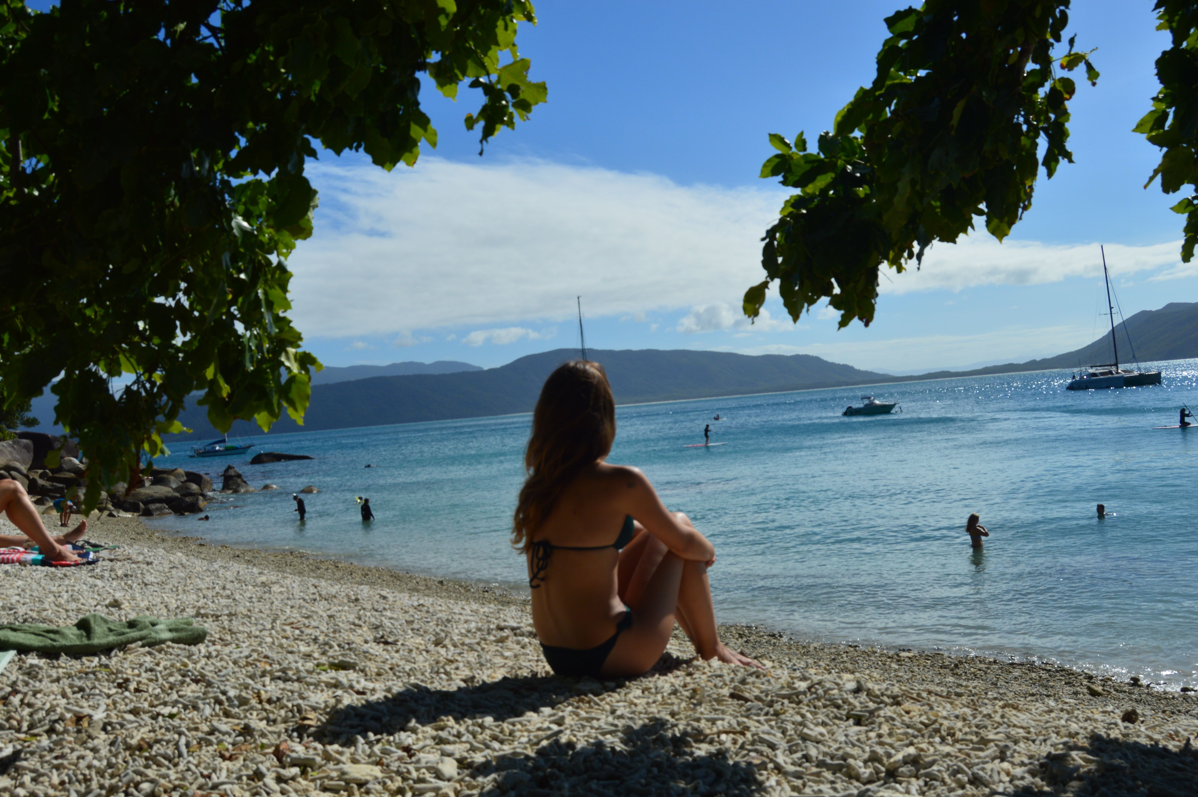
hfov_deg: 57.3
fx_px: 1097
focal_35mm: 33
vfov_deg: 39.9
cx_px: 599
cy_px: 398
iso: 160
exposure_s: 1/500
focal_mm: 22
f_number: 11
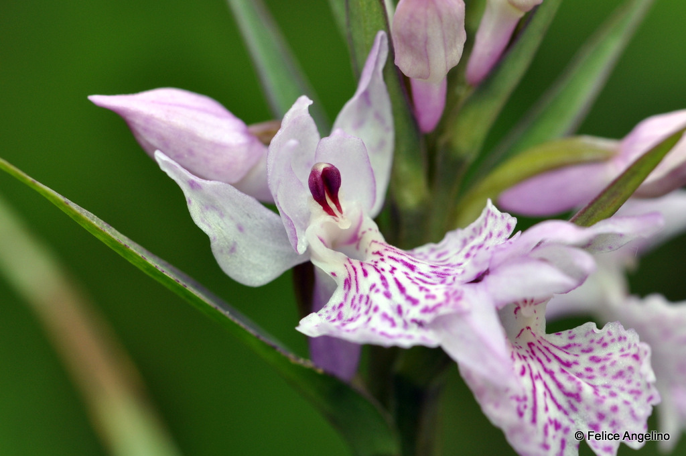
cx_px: 343
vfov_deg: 8.7
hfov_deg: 13.1
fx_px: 2997
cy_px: 228
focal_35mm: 158
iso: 400
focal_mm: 105
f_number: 10
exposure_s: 1/80
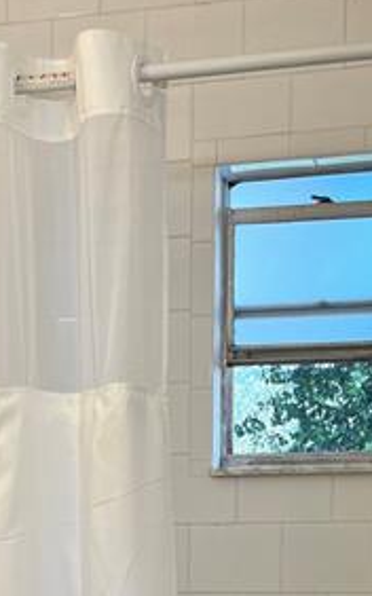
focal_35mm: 75
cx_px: 76
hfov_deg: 17.2
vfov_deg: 25.0
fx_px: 1218
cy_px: 697
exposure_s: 1/125
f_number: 1.6
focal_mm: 5.1
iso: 32
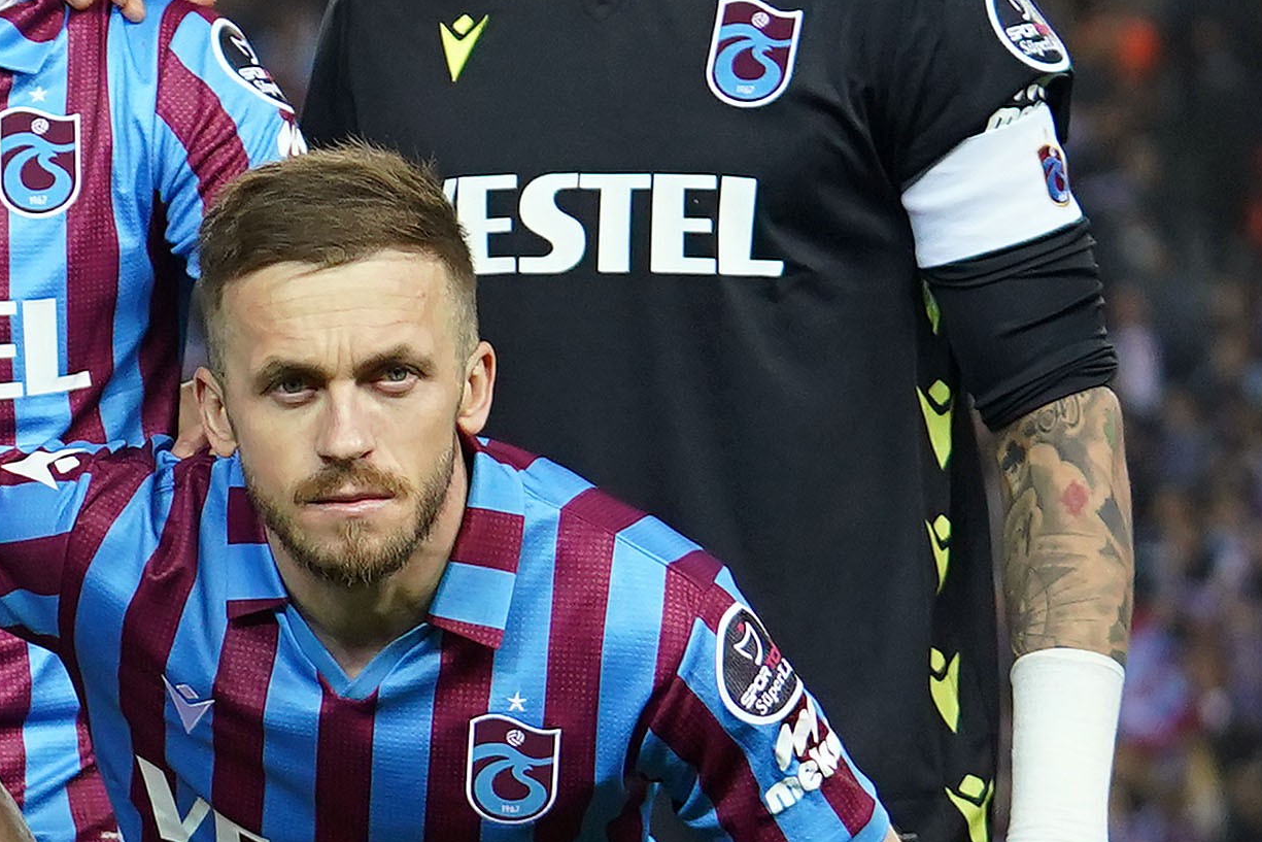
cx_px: -1387
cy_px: 765
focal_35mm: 382
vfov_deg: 3.6
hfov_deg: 5.3
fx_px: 13392
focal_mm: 78
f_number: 2.8
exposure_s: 1/1600
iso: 1600
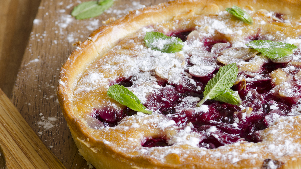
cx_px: 222
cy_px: 93
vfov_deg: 4.9
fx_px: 1994
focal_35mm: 250
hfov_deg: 8.6
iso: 100
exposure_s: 1/4
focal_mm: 105
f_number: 7.1
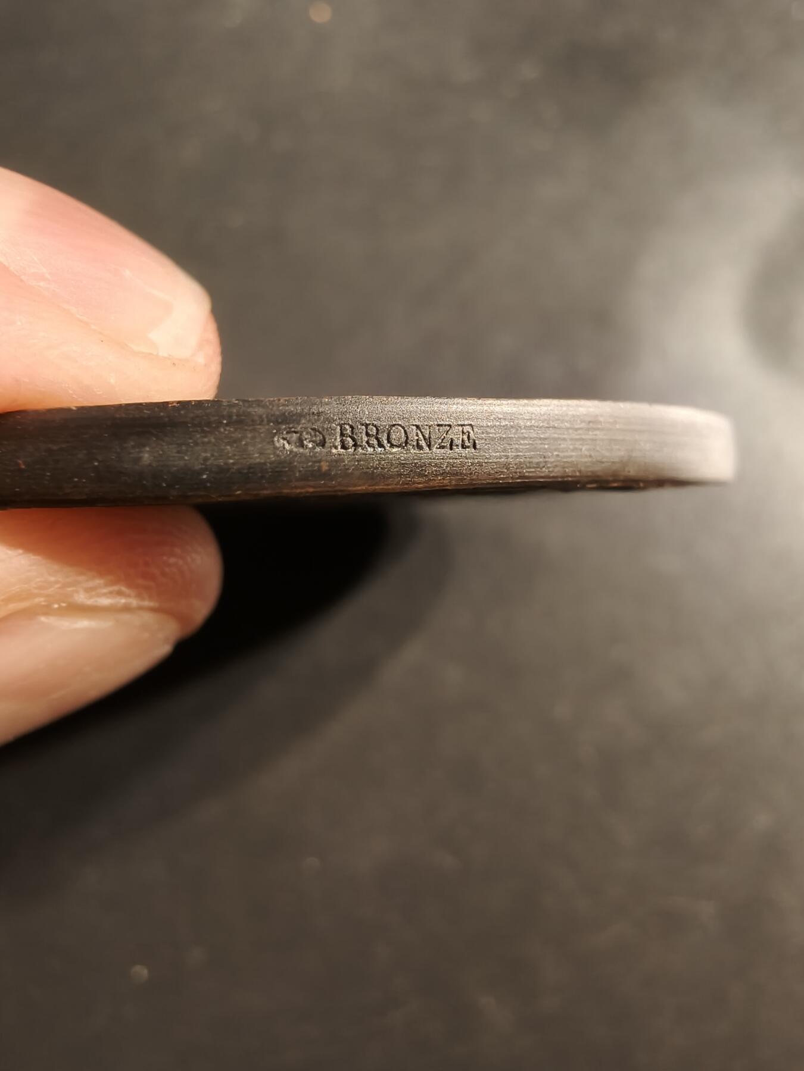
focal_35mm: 23
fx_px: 712
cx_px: 402
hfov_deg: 58.9
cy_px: 536
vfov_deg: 73.9
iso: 320
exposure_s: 1/50
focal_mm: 2.32
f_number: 2
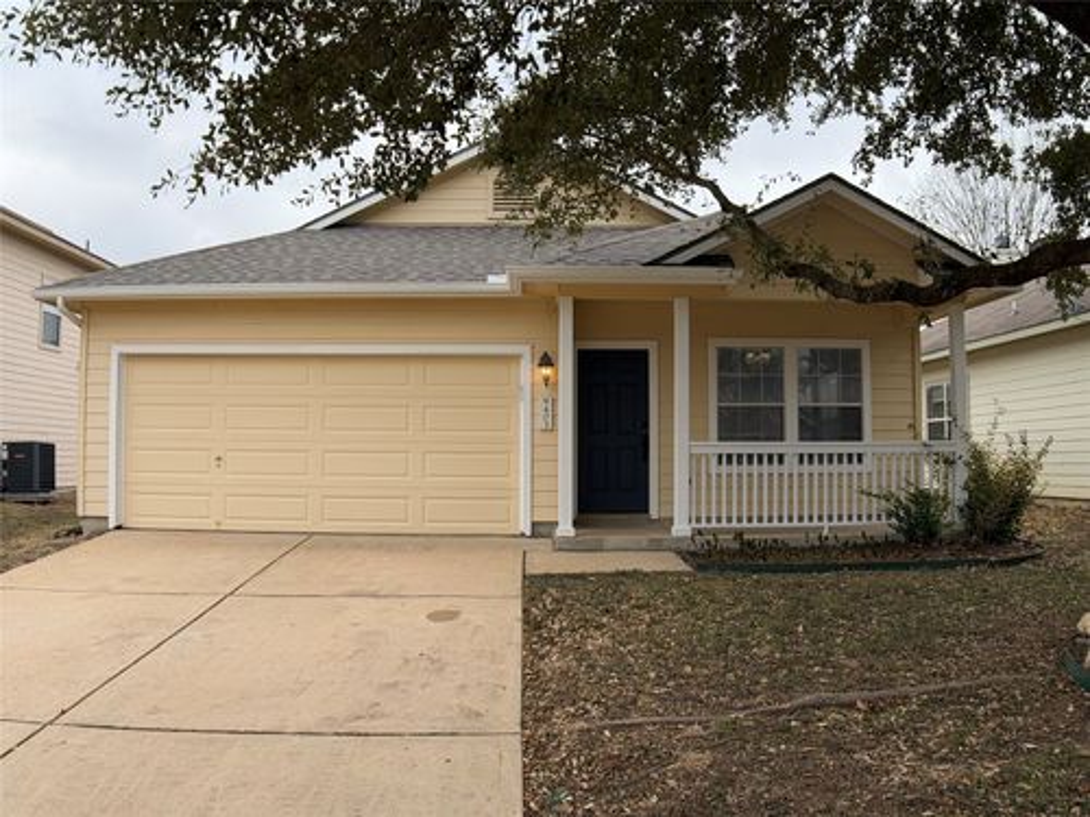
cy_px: 408
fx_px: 1511
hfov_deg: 39.7
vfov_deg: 30.3
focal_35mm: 48
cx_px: 545
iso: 64
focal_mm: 6.76
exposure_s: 1/1678
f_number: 1.78
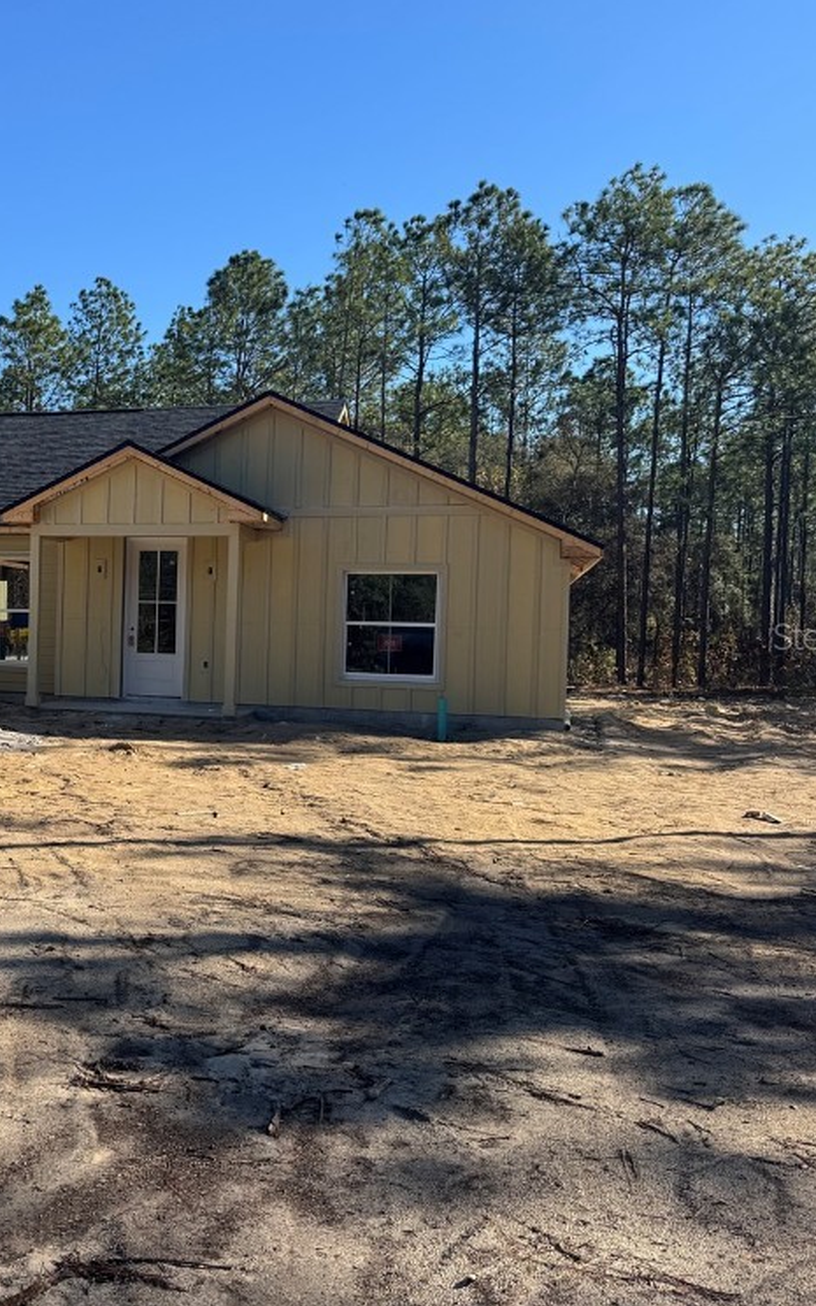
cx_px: 40
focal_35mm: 35
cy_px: 635
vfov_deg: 55.3
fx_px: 1245
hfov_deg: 33.8
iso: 80
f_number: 1.78
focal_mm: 6.76
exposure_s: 1/2833
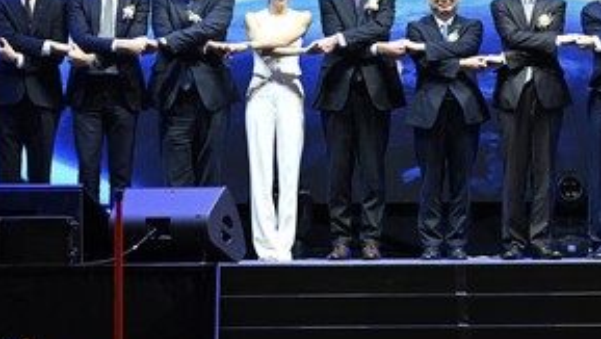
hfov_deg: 8.3
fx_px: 4162
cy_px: -48
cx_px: 437
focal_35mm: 261
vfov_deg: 4.7
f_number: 4.5
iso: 400
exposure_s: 1/80
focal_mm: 120
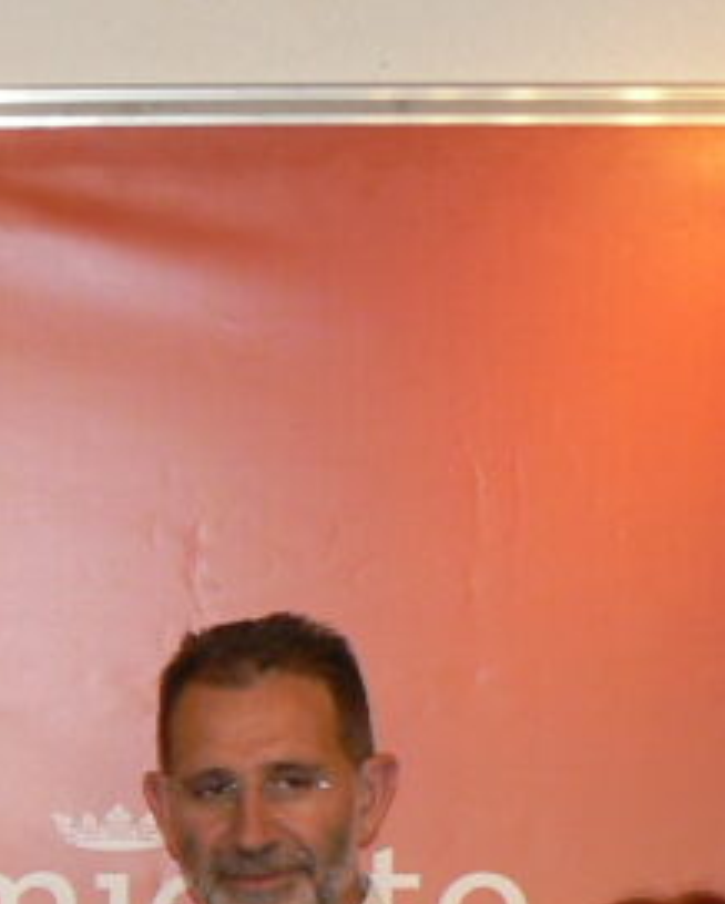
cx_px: -269
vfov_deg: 15.1
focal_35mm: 124
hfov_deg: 12.0
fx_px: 3322
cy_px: 1004
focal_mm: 6
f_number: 2.8
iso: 100
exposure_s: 1/25
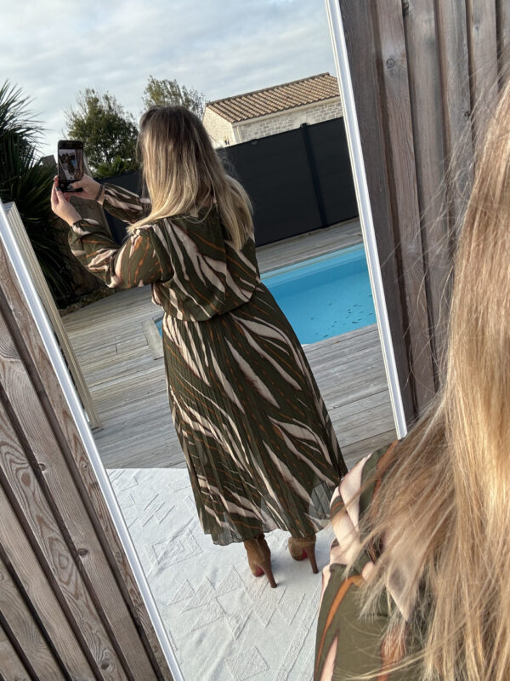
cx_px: 255
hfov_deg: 46.8
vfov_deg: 60.0
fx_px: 589
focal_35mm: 30
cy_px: 340
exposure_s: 1/628
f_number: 1.9
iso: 25
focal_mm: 2.69
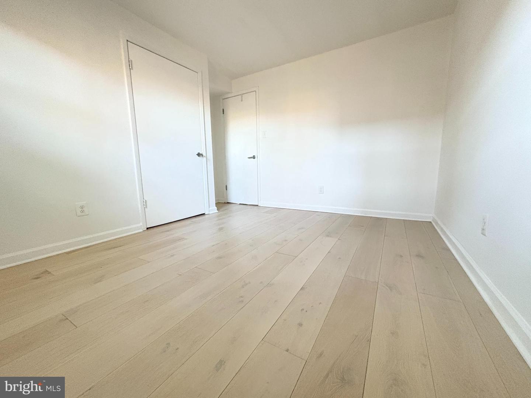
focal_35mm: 14
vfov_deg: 85.7
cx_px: 266
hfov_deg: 102.1
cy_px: 199
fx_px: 215
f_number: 2.2
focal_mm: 2.22
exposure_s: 1/40
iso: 1000
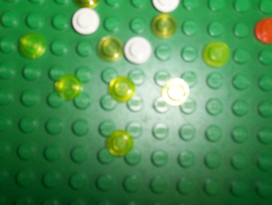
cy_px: 39
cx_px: 91
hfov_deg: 26.8
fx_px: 567
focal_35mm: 72
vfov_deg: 20.3
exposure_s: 1/30
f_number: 4.5
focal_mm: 6
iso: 140
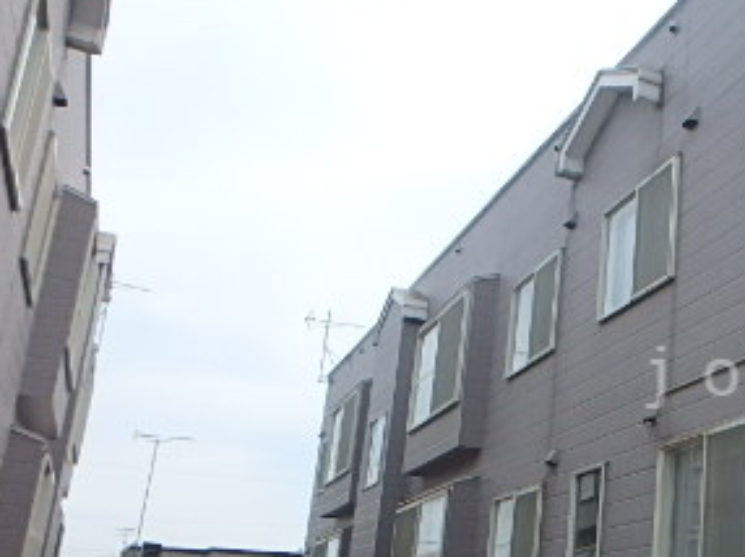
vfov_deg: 30.6
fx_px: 1011
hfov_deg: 34.7
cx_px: 823
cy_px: 377
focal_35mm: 47
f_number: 3.5
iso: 125
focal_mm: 3.7
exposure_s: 1/1000
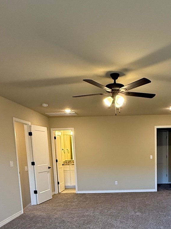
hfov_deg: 39.7
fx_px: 231
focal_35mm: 35
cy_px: 185
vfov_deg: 49.3
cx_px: 125
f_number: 2.2
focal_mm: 2.22
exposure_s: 1/120
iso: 320
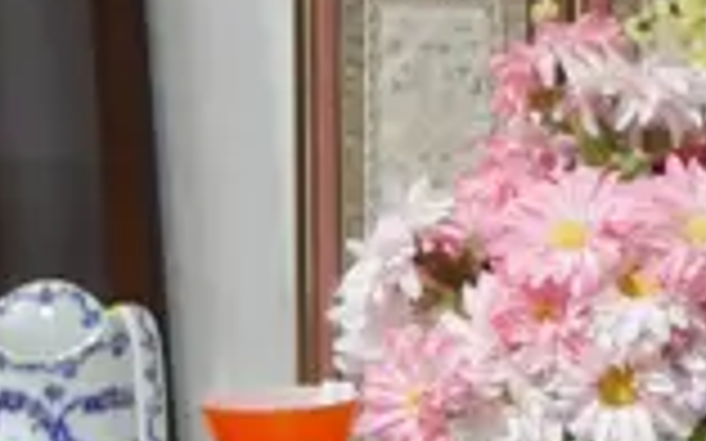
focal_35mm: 207
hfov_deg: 9.1
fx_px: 3981
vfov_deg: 6.3
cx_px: 1680
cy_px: 616
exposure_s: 1/60
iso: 400
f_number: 3.6
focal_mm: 15
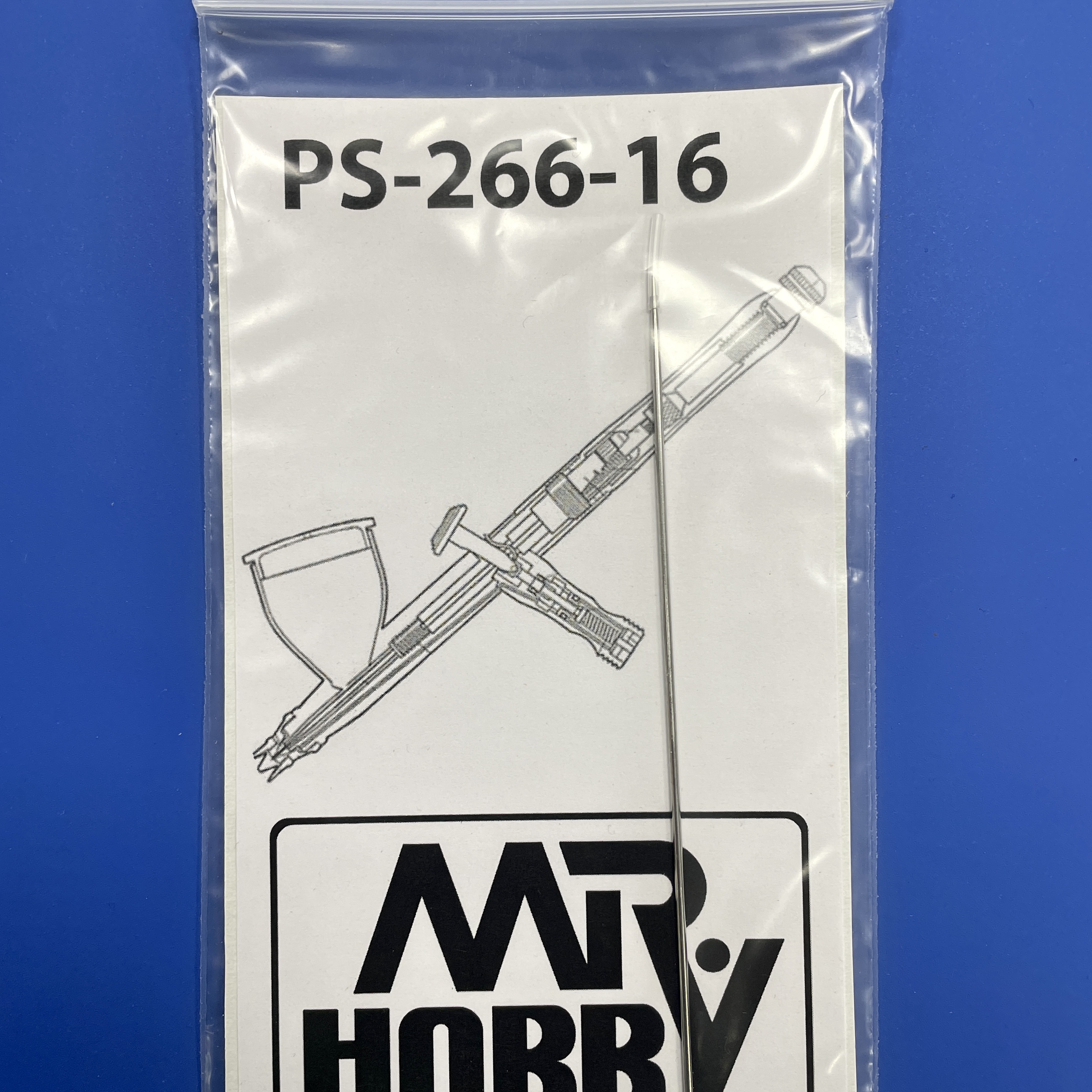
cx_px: 544
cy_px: 533
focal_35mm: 31
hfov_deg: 52.5
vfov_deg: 52.5
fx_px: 1106
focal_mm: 4.2
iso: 64
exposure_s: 1/100
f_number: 1.6
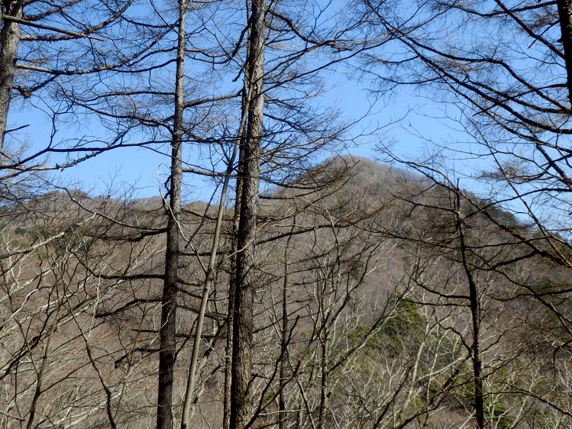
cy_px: 207
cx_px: 272
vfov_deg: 30.9
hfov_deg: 40.4
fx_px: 777
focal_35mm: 47
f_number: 4.2
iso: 80
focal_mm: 7.9
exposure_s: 1/320
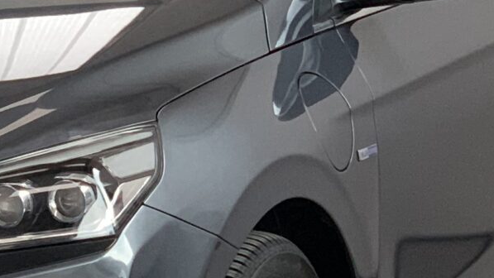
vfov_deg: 5.0
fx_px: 3183
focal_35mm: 243
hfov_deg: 8.8
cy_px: 212
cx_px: -41
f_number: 2.4
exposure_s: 1/60
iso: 200
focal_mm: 6
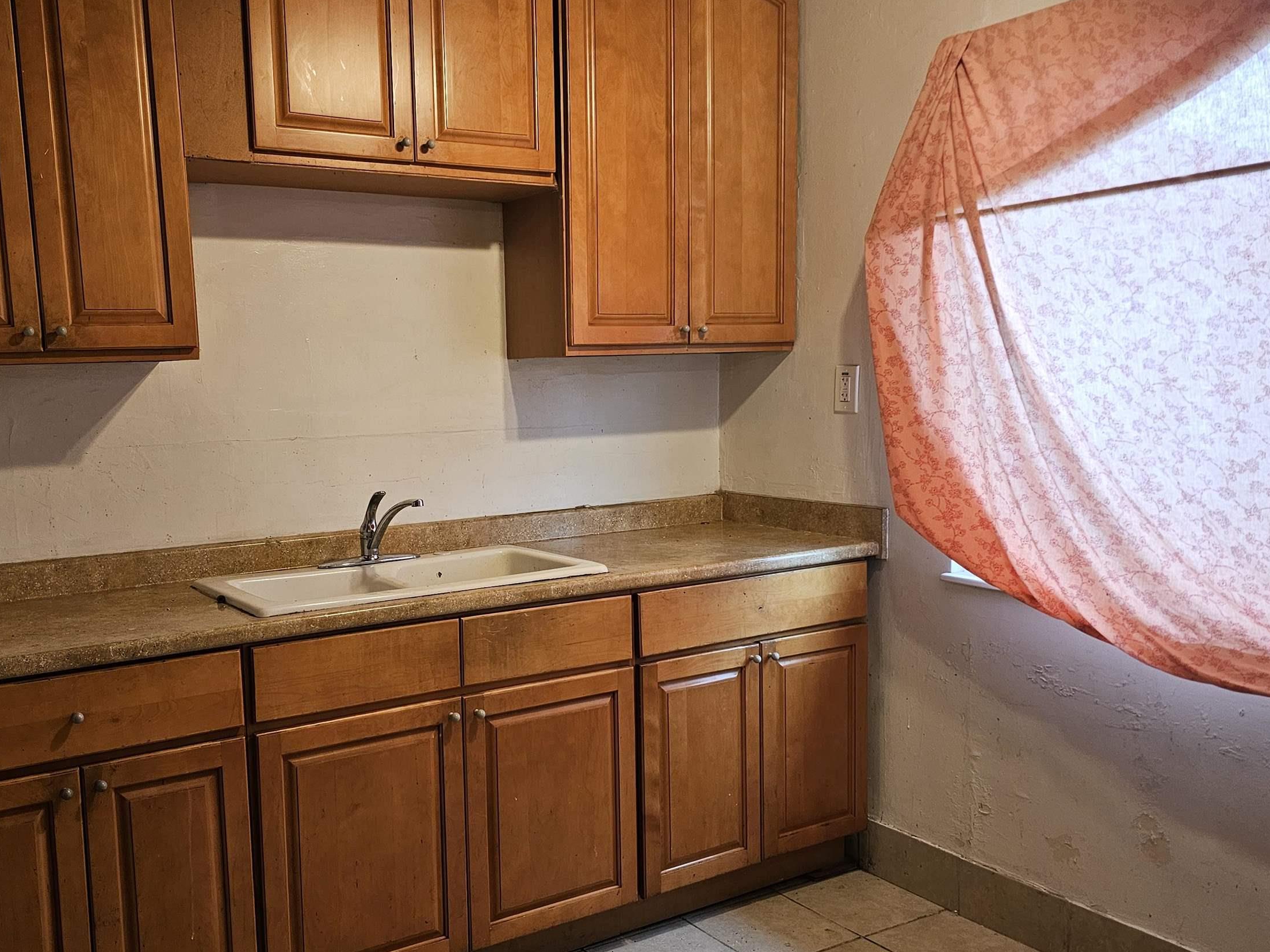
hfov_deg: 56.5
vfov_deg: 44.1
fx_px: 1174
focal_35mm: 32
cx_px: 522
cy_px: 531
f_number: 1.7
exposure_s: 1/120
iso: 320
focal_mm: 6.3
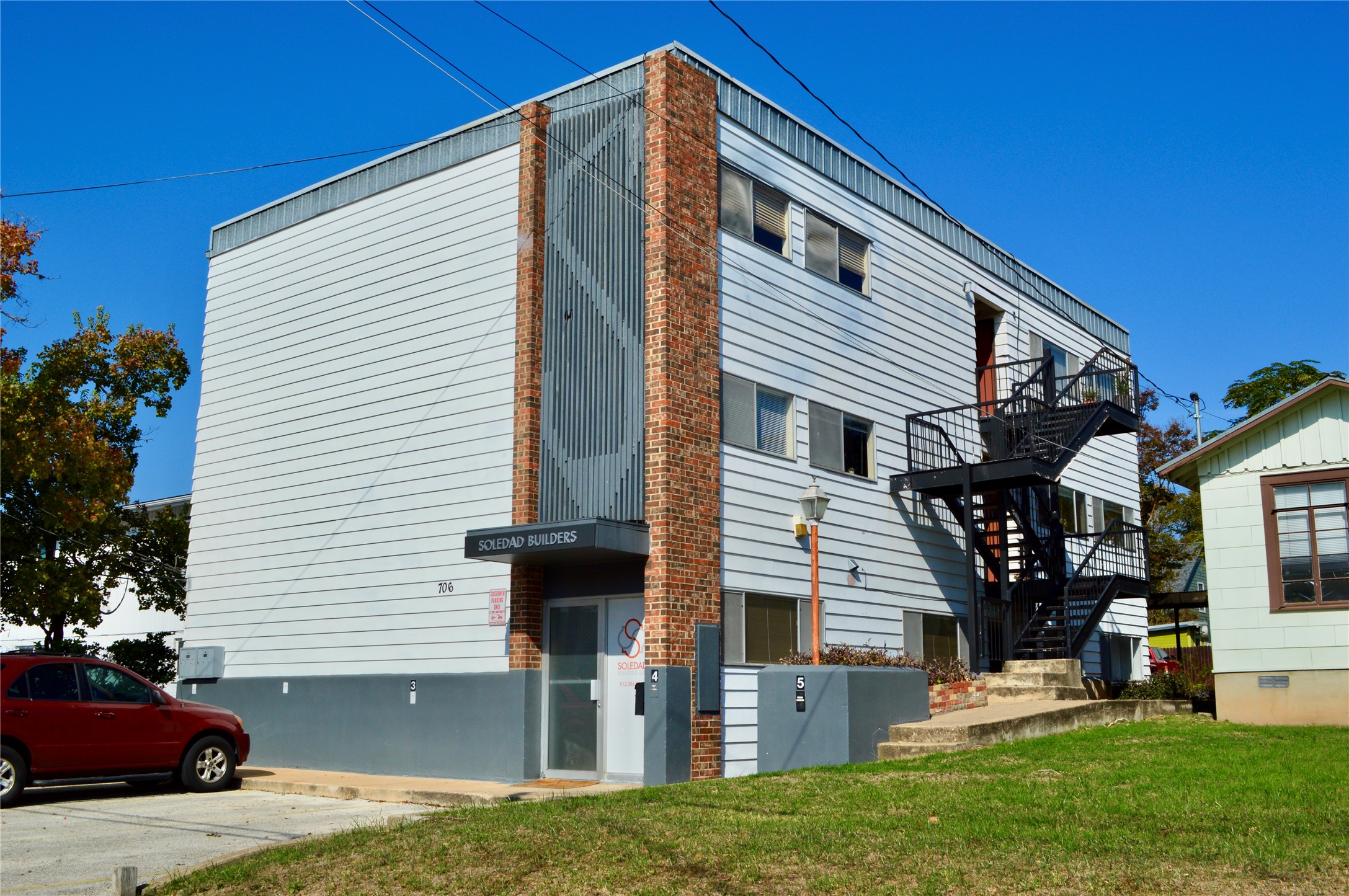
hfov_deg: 57.3
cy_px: 448
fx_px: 1235
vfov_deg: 39.9
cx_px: 674
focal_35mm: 33
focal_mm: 22
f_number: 11
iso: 250
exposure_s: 1/500
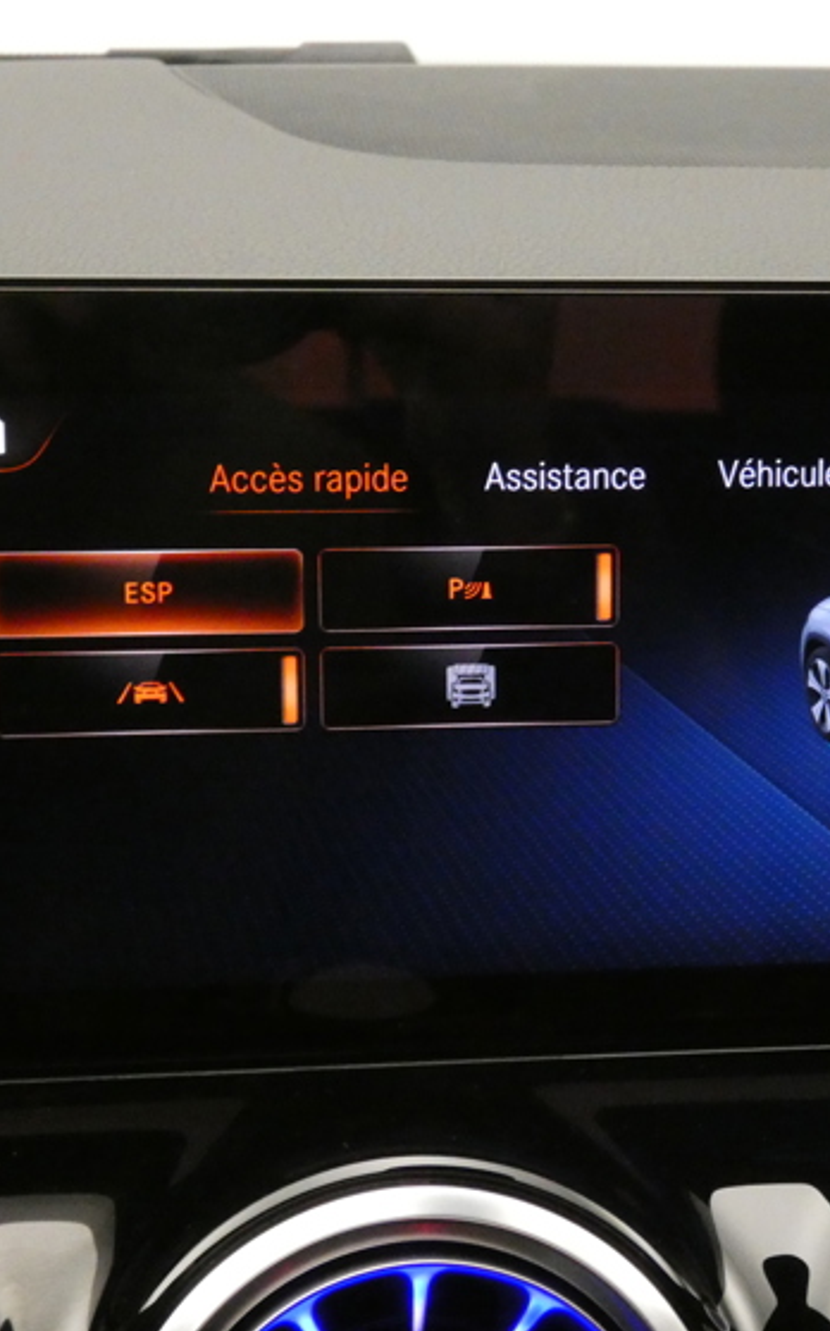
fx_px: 2646
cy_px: 713
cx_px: 608
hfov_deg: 17.7
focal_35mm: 73
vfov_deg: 28.2
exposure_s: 1/20
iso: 1600
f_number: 3.8
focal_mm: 8.6
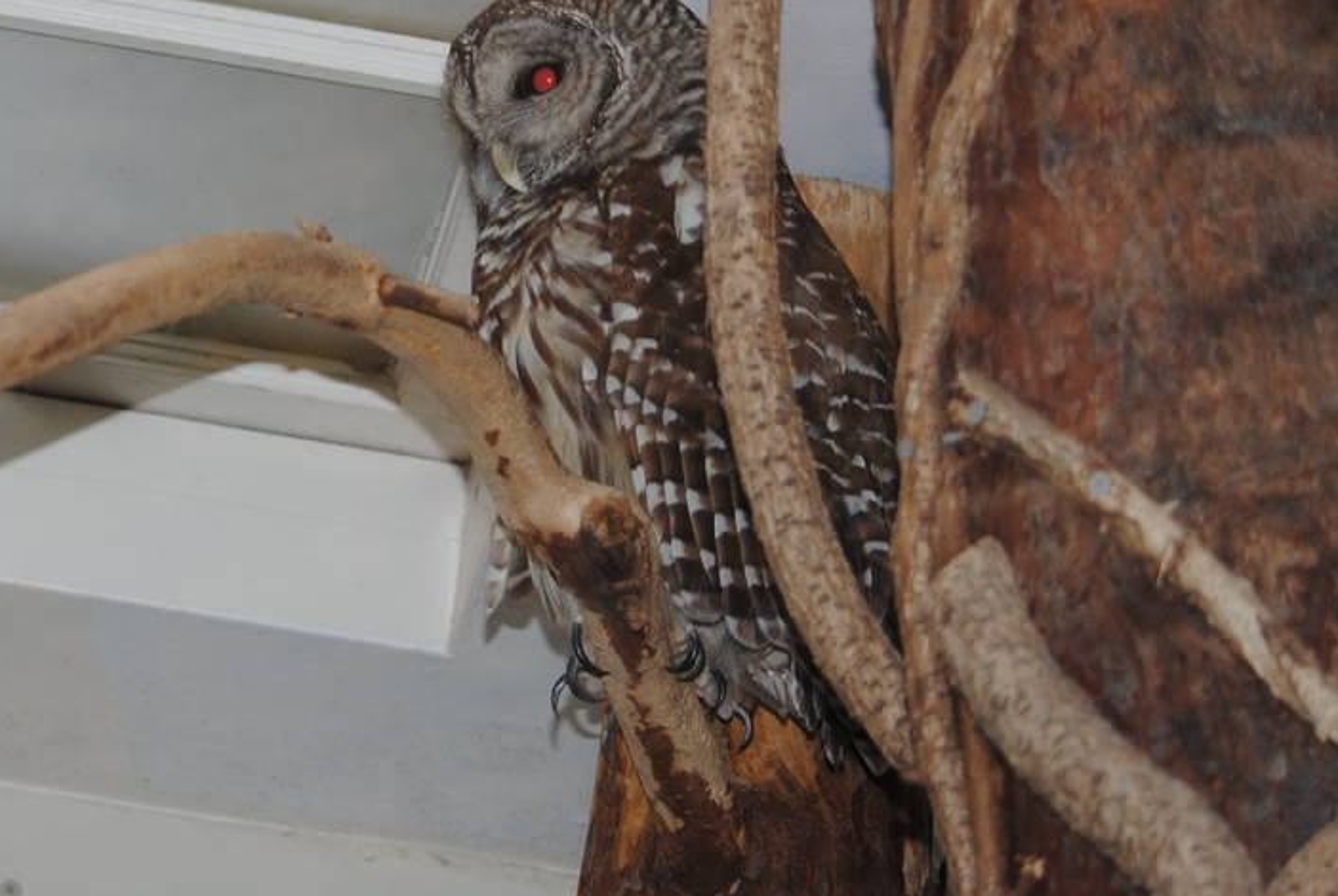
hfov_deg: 10.9
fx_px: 7001
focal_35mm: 188
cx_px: 440
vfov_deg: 7.3
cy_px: 134
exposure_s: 1/60
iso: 200
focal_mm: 55
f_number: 4.5
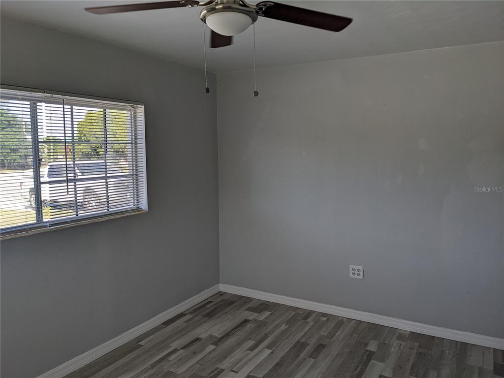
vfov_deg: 51.4
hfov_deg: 65.3
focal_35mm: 27
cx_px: 252
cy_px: 189
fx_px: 393
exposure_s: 1/435
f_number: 1.73
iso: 35
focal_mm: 4.38
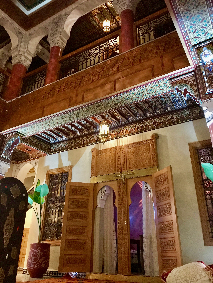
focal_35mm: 28
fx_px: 230
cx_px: 106
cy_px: 142
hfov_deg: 49.7
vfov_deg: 63.4
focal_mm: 3.99
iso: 100
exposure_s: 1/4
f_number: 1.8
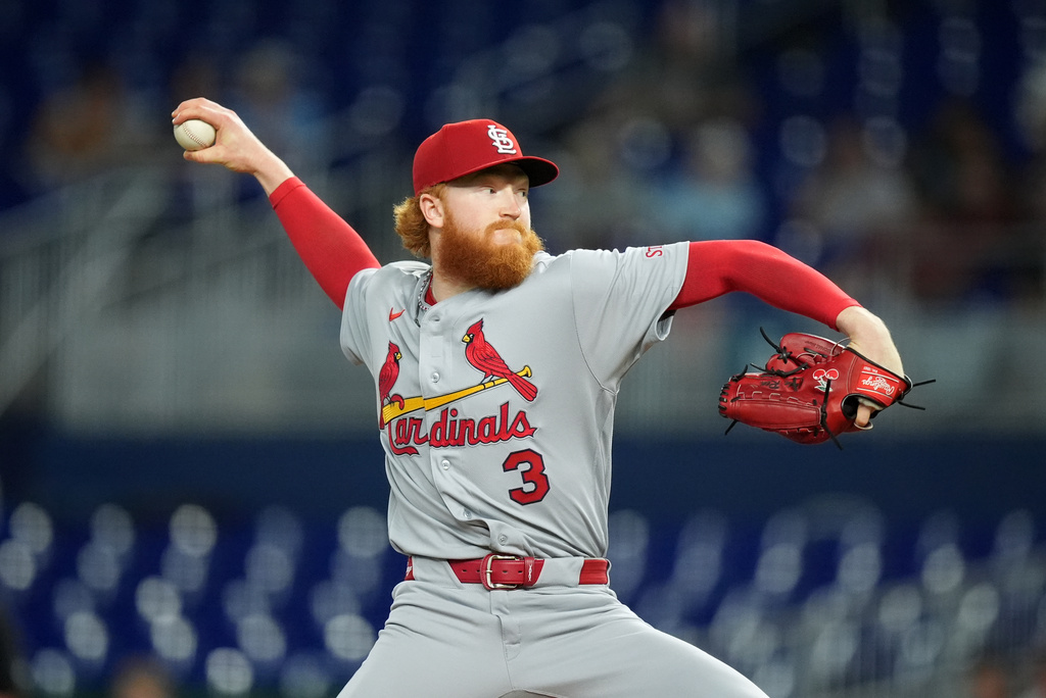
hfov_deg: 3.4
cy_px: 349
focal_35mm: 600
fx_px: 17442
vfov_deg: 2.3
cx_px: 523
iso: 4000
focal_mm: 400
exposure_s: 1/2500
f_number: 2.8
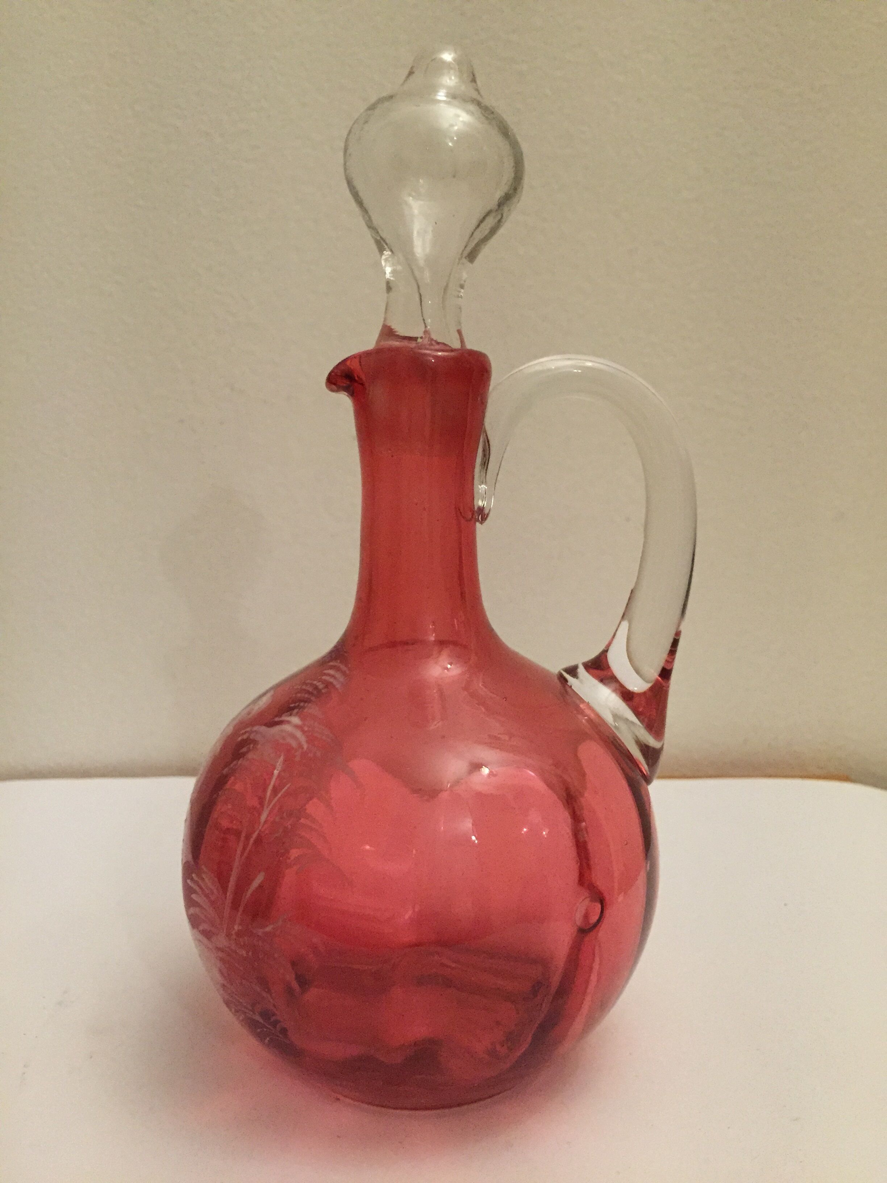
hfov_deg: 48.2
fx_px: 991
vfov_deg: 61.7
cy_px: 592
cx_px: 444
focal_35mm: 29
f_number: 2.2
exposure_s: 1/20
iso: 250
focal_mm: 4.15
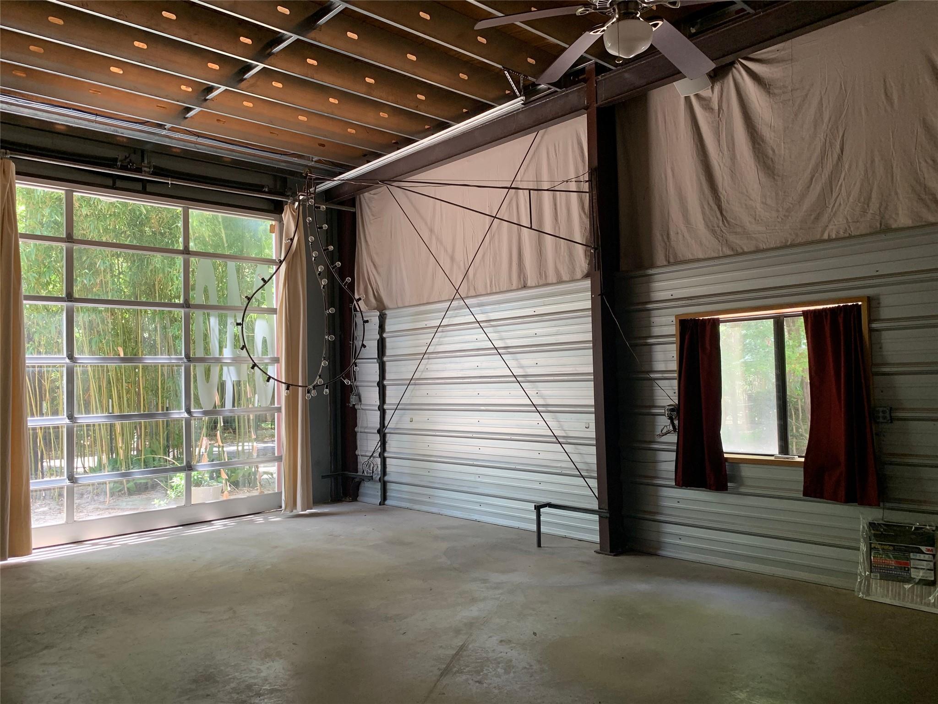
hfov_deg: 67.3
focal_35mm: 26
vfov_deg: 53.1
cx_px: 469
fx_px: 705
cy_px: 352
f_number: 1.8
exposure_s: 1/91
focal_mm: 4.25
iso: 100
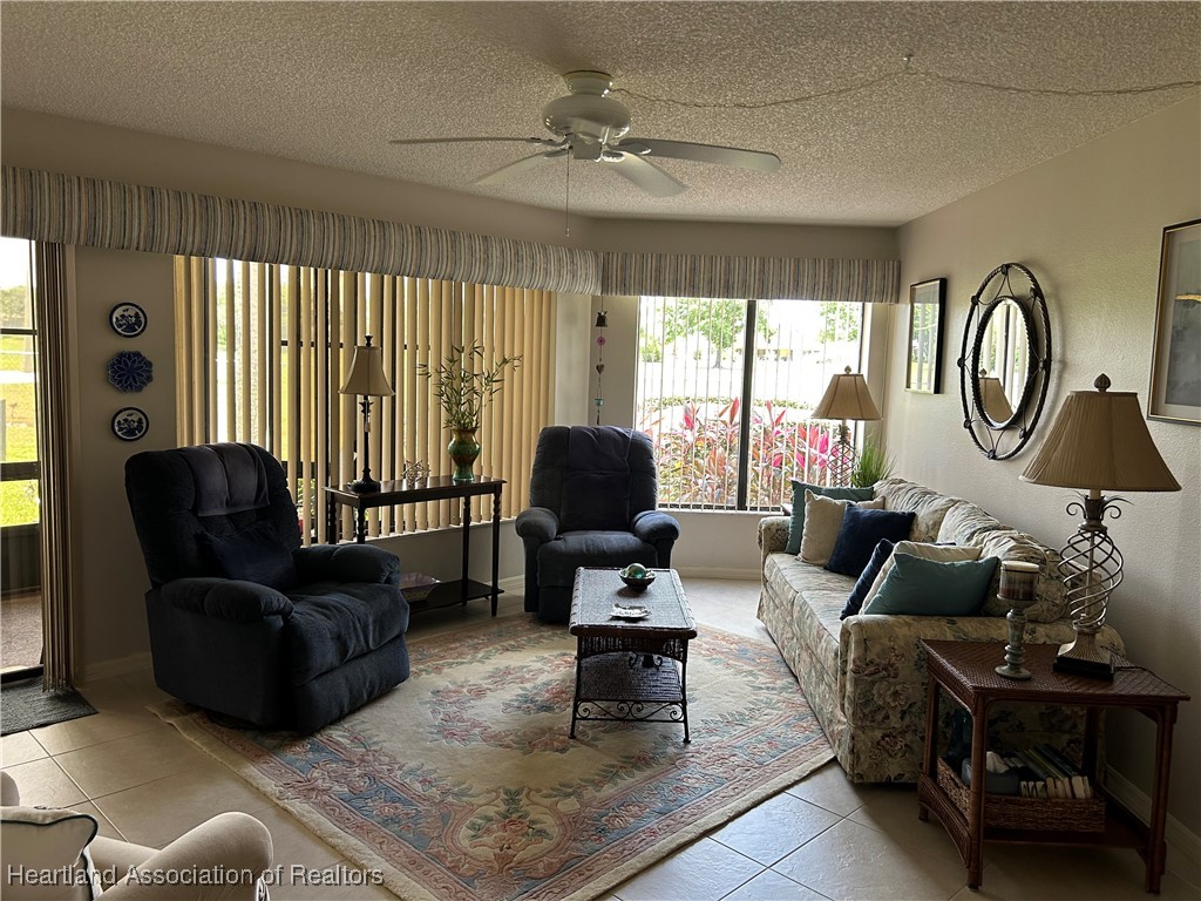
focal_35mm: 26
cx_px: 600
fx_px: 902
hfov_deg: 67.3
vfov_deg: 53.1
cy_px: 450
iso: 125
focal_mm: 5.7
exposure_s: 1/102
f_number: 1.5
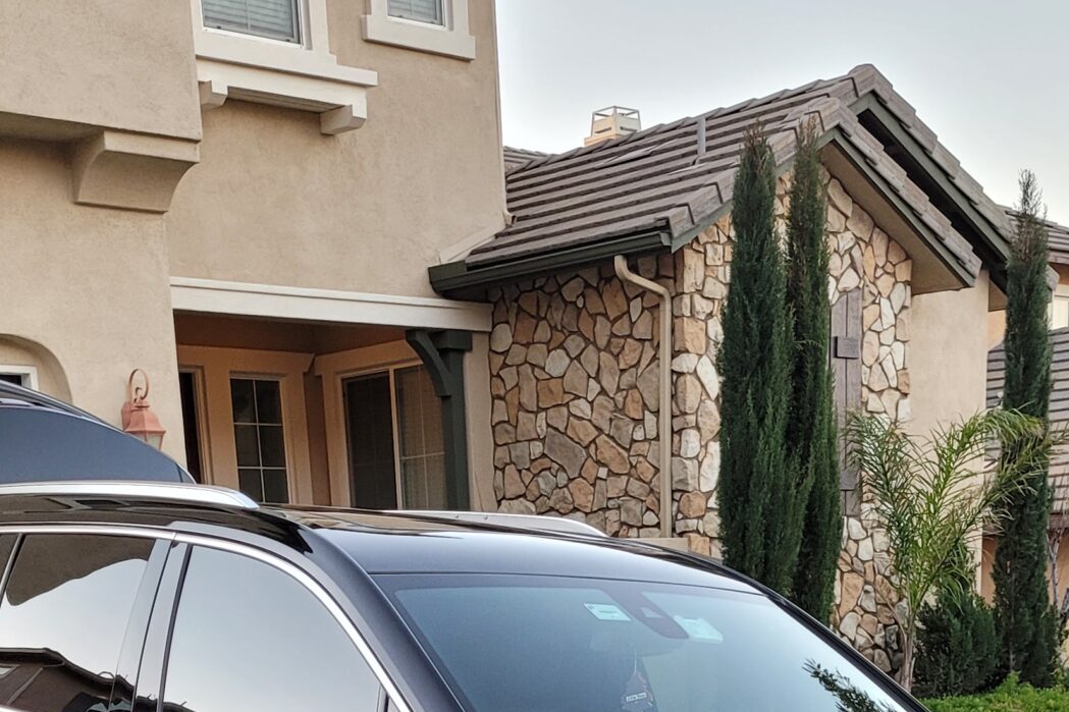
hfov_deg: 30.5
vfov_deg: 17.6
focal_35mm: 66
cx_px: 522
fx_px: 1959
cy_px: 1189
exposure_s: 1/120
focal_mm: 5.4
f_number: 1.8
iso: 160
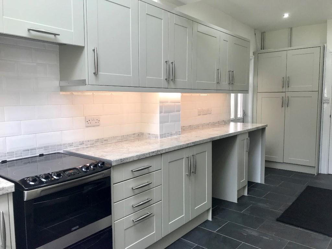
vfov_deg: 49.7
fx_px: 269
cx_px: 166
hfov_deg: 63.4
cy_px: 124
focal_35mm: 28
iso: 25
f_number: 1.8
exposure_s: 1/50
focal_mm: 3.99
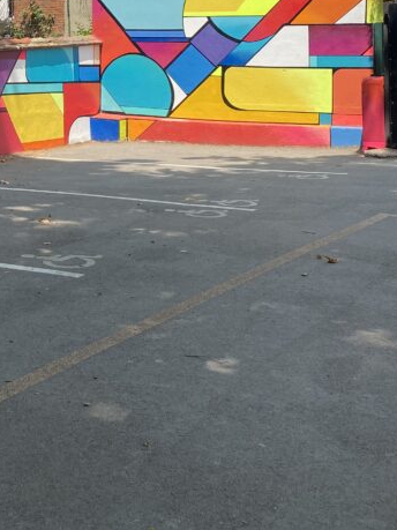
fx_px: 887
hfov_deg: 23.6
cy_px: 23
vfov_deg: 31.2
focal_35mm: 58
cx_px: -40
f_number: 1.8
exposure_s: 1/1653
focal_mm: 4.25
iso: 32
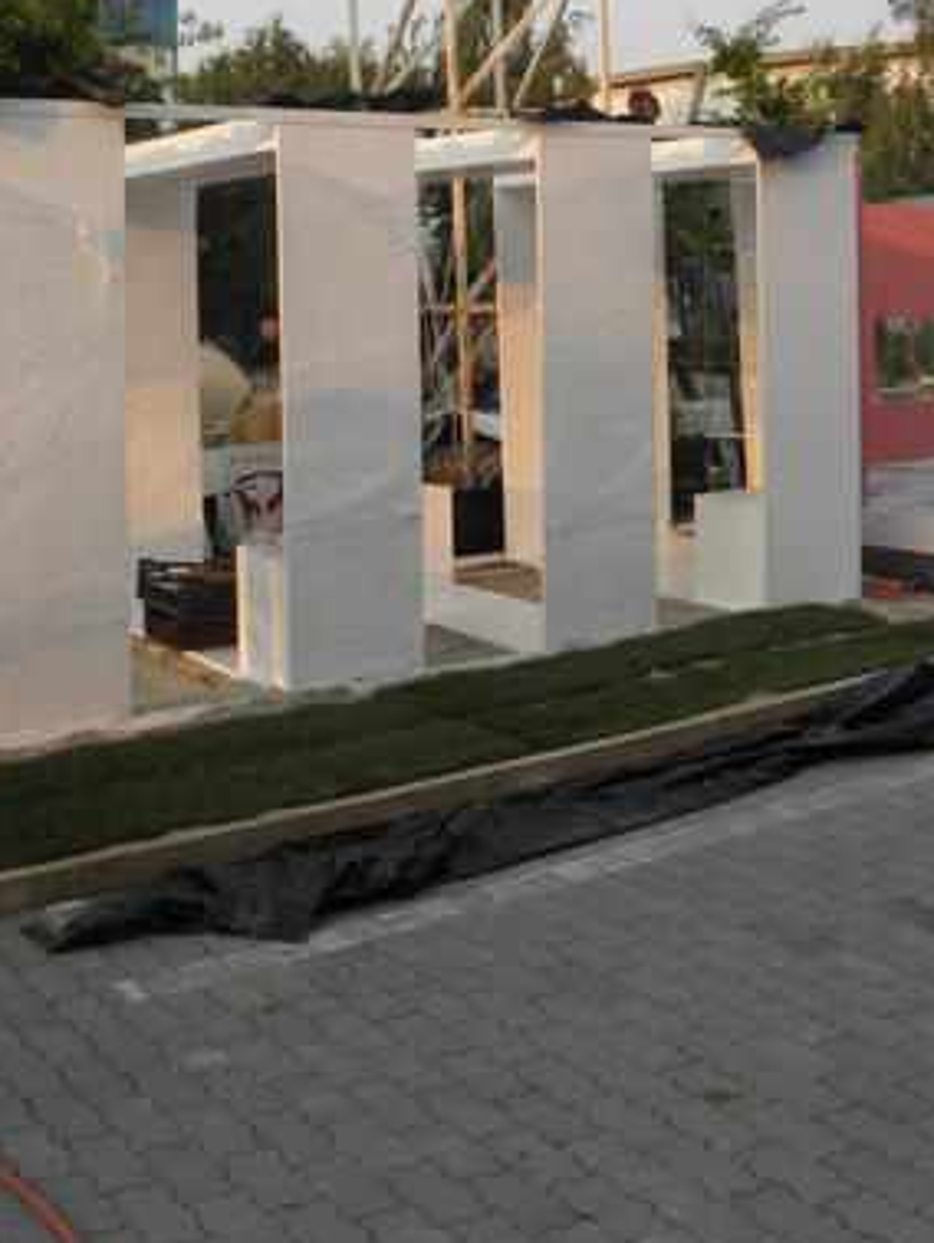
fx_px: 1581
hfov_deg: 32.7
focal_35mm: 44
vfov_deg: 42.2
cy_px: 388
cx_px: 335
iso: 64
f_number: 5.6
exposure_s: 1/60
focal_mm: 4.6
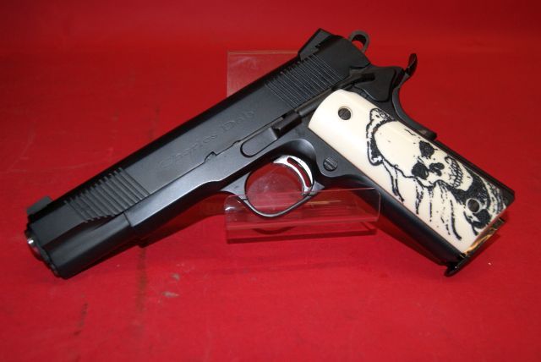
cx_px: 270
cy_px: 181
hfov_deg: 49.5
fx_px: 587
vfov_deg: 34.3
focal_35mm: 39
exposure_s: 1/60
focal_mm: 26
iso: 400
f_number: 5.6
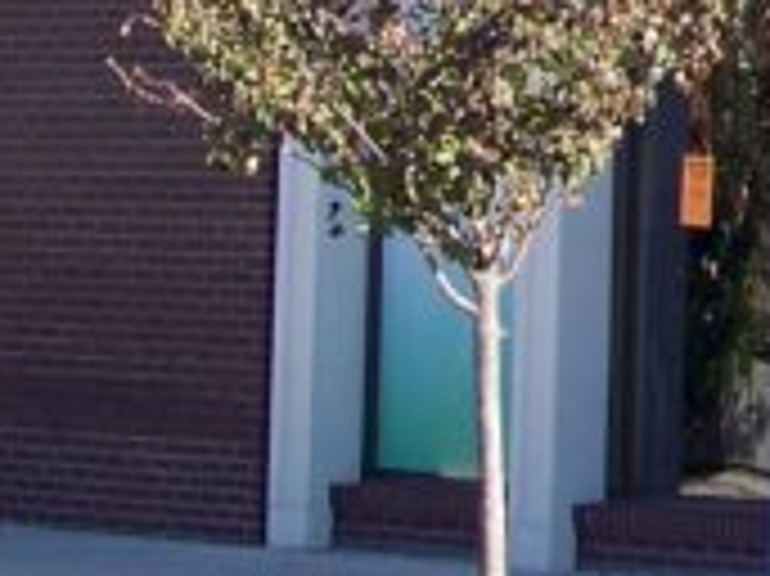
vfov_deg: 4.3
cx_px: 1535
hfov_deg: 5.7
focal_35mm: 341
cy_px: -580
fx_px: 7580
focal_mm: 11.7
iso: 64
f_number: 3.2
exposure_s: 1/250
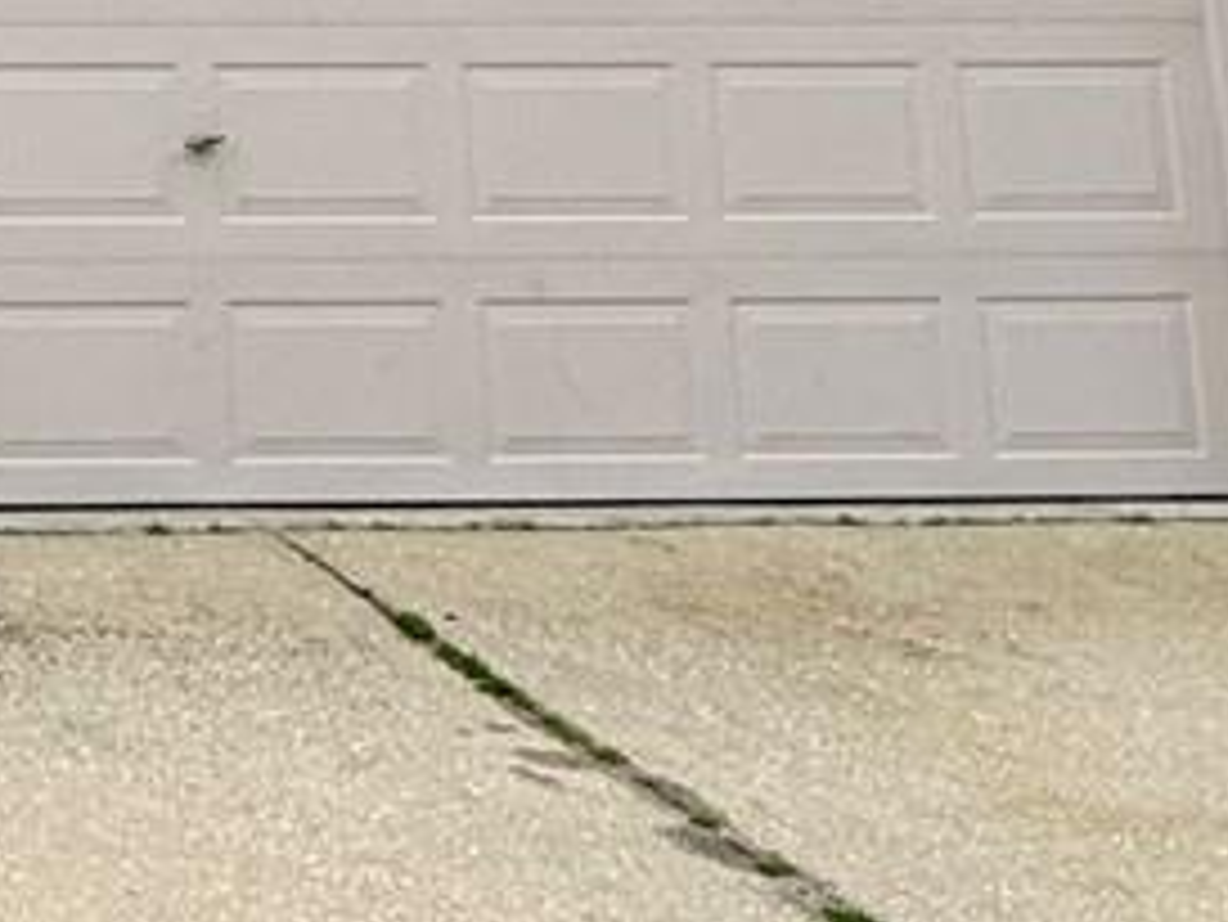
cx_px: -823
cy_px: -405
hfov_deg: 19.4
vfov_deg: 16.6
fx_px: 2910
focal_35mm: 82
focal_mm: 2.22
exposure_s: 1/1189
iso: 50
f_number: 2.2
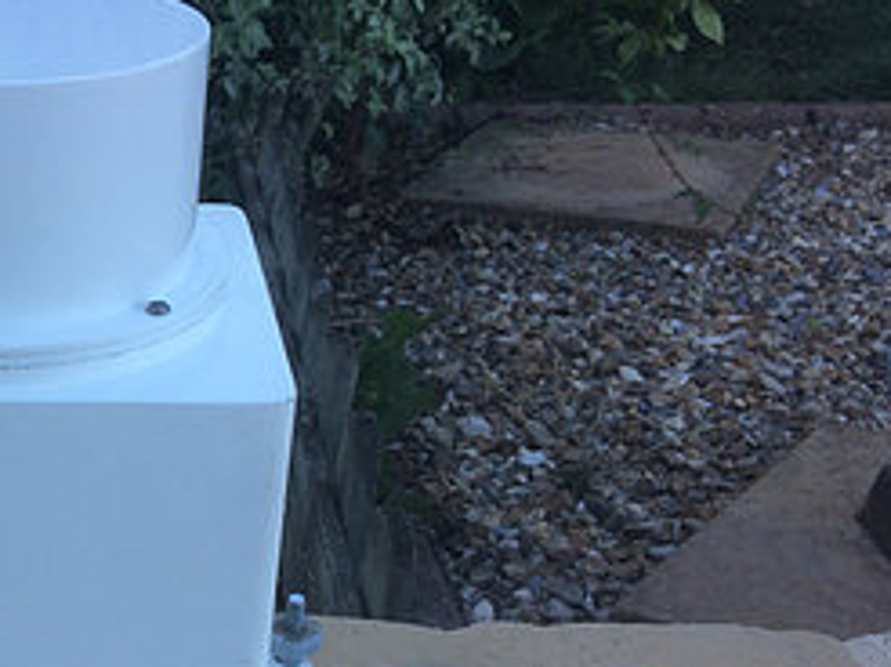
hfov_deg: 30.5
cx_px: 7
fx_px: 1517
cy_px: 589
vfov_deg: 24.1
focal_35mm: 59
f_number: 2.2
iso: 32
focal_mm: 4.15
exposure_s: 1/265
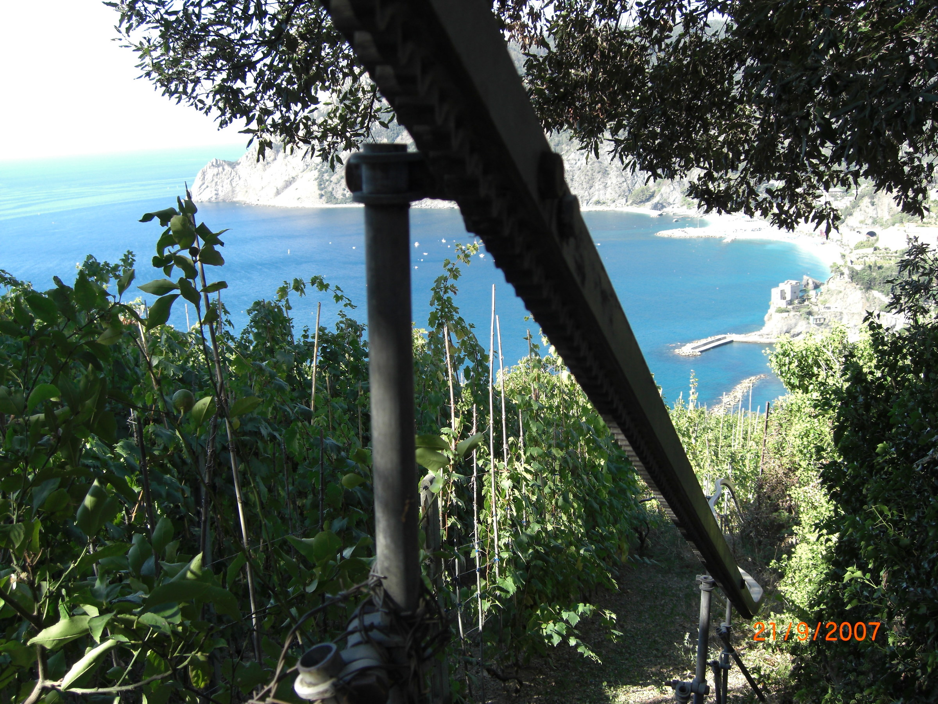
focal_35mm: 38
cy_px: 352
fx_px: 1030
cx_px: 469
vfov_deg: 37.7
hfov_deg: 49.0
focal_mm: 7.9
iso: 80
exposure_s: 1/320
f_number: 2.8
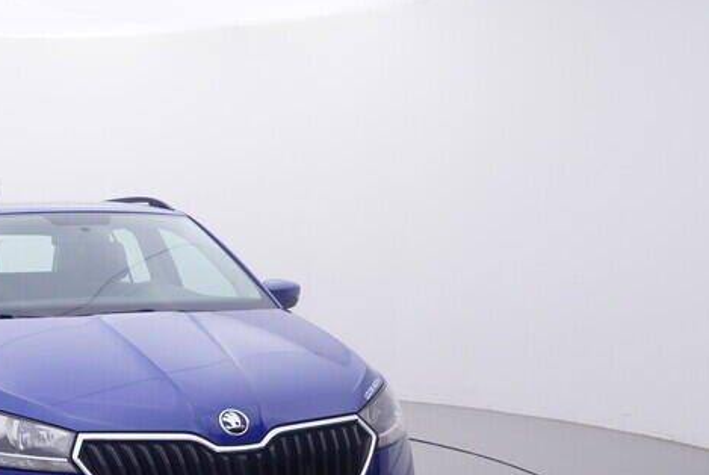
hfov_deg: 37.2
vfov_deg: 27.1
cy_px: 366
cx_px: 51
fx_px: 968
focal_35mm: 49
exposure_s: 1/80
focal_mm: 15
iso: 200
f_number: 5
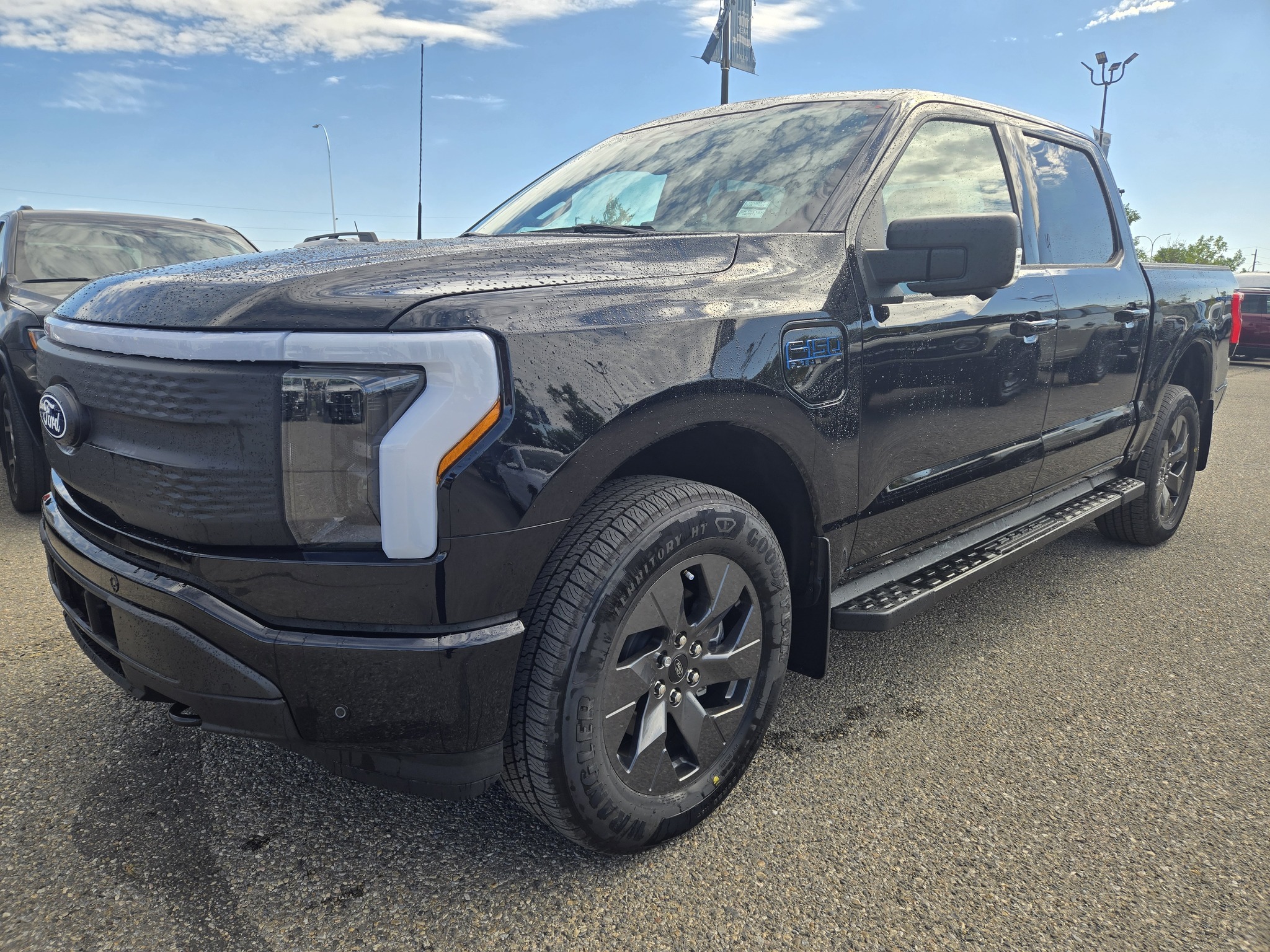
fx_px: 844
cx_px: 635
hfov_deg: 73.9
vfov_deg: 58.9
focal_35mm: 23
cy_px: 476
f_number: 1.8
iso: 25
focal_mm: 5.4
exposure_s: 1/1248
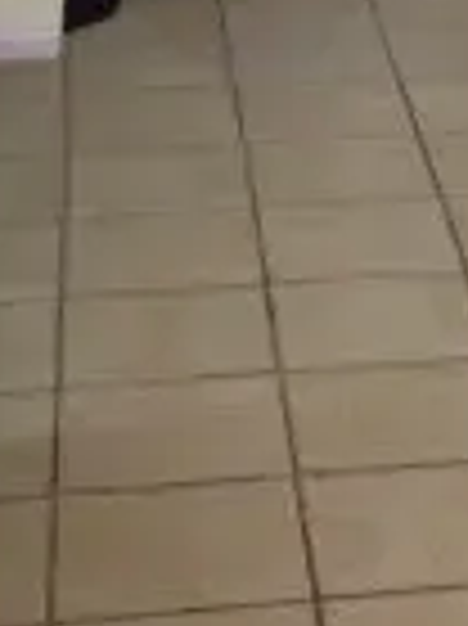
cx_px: 464
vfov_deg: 12.4
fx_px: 2744
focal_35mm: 152
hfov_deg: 9.7
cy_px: -320
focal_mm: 4.13
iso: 80
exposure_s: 1/120
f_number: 2.4
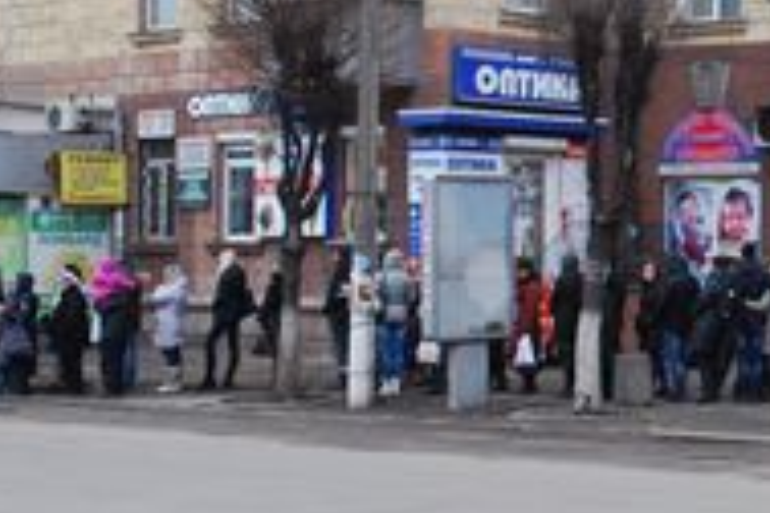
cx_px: 892
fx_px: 2395
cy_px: 151
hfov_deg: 17.5
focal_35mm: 112
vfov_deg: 12.2
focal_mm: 22
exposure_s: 1/80
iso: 200
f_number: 4.5
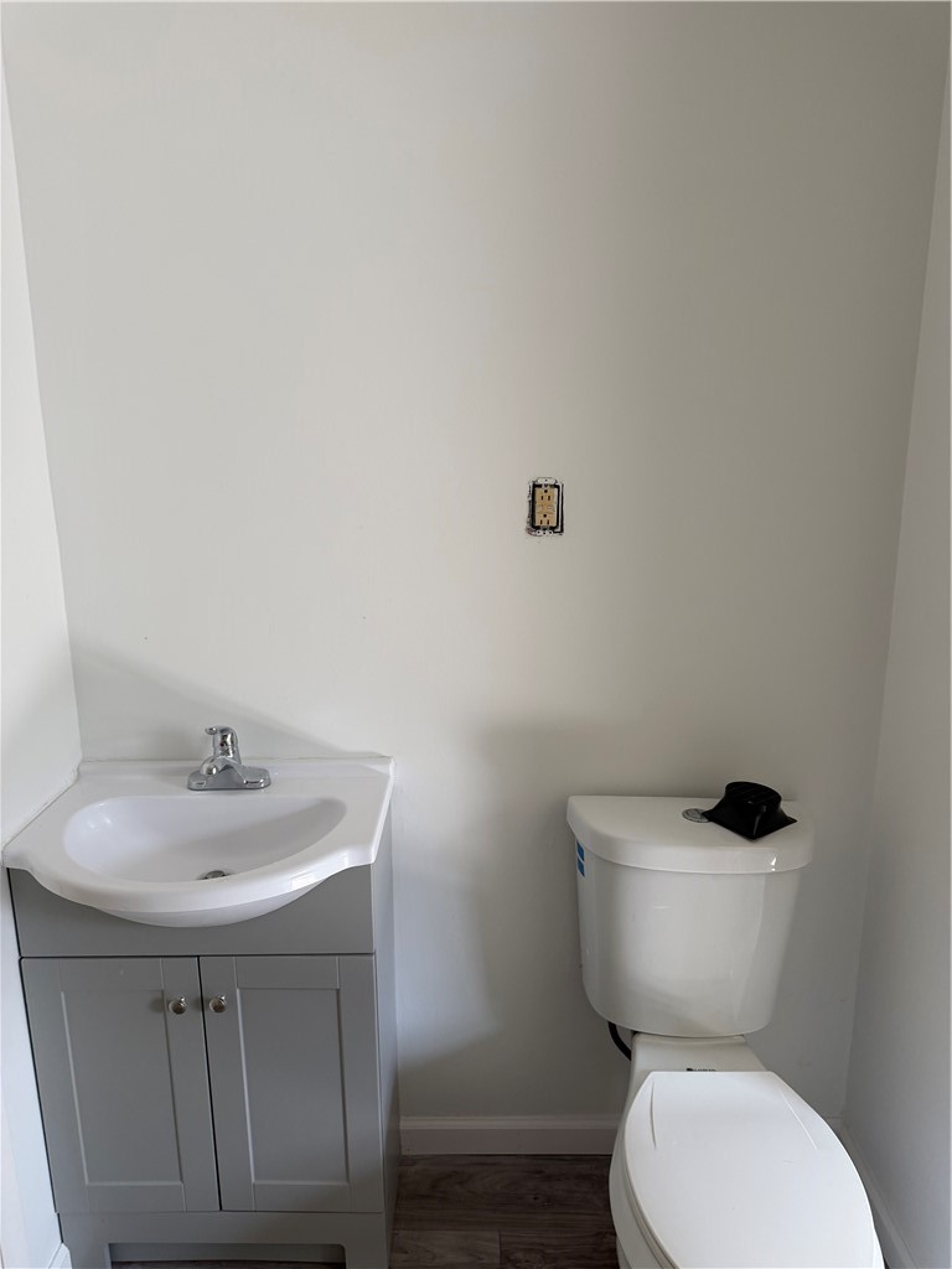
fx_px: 880
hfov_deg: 56.8
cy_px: 634
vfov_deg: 71.6
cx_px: 476
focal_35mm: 24
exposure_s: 1/121
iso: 200
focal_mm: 6.76
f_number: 1.78
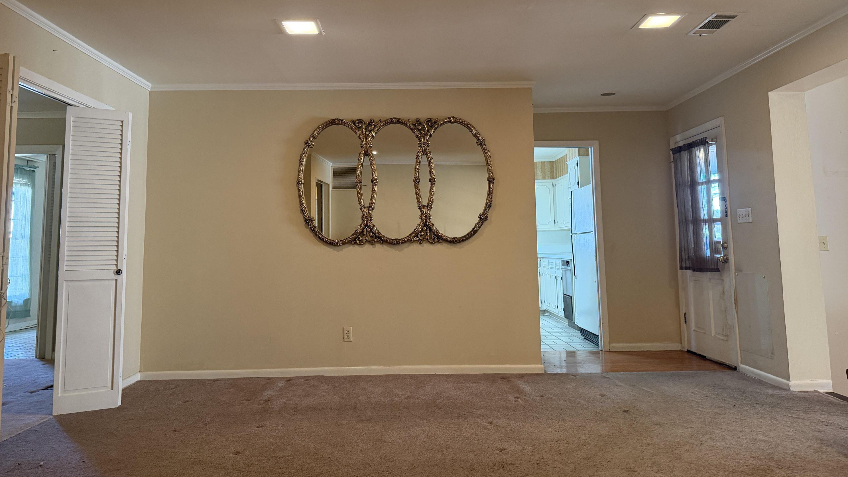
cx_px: 414
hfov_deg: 69.9
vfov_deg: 42.6
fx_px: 607
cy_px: 180
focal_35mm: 27
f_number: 1.78
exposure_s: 1/60
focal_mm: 6.76
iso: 320
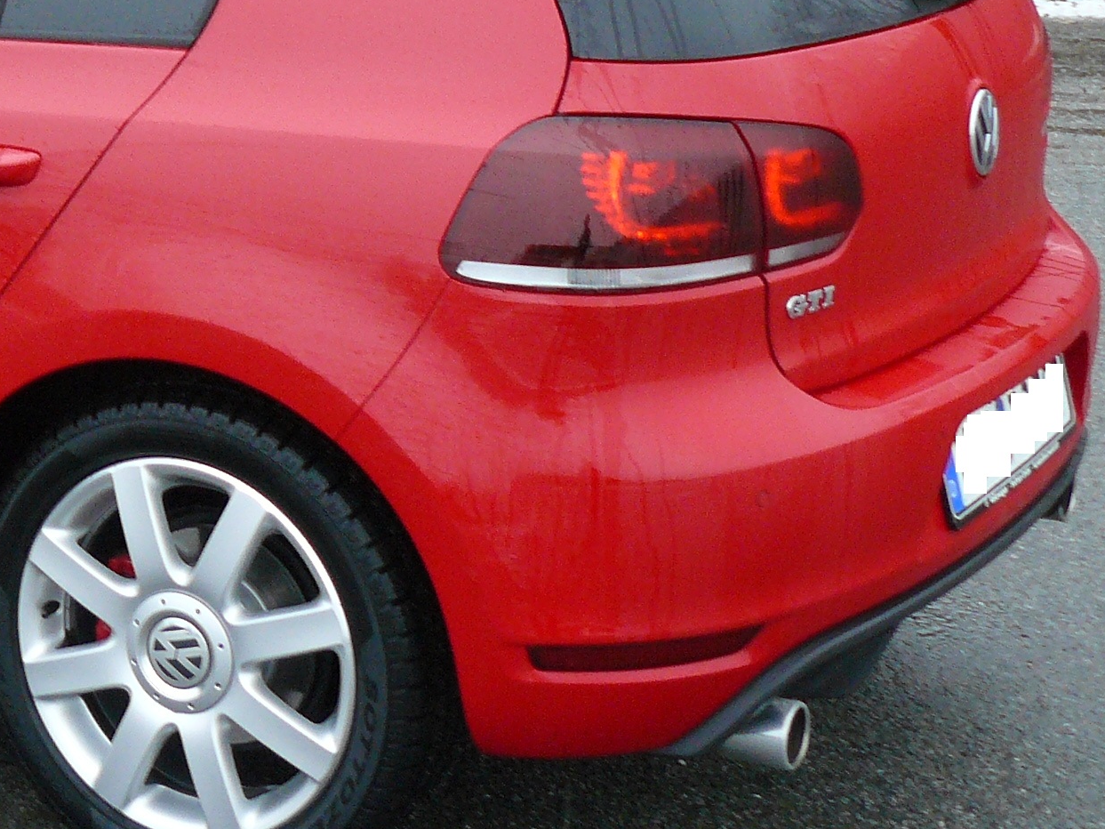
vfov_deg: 16.3
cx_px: -169
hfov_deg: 20.8
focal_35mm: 89
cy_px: 39
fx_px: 2841
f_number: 2.8
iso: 160
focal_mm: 6
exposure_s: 1/30
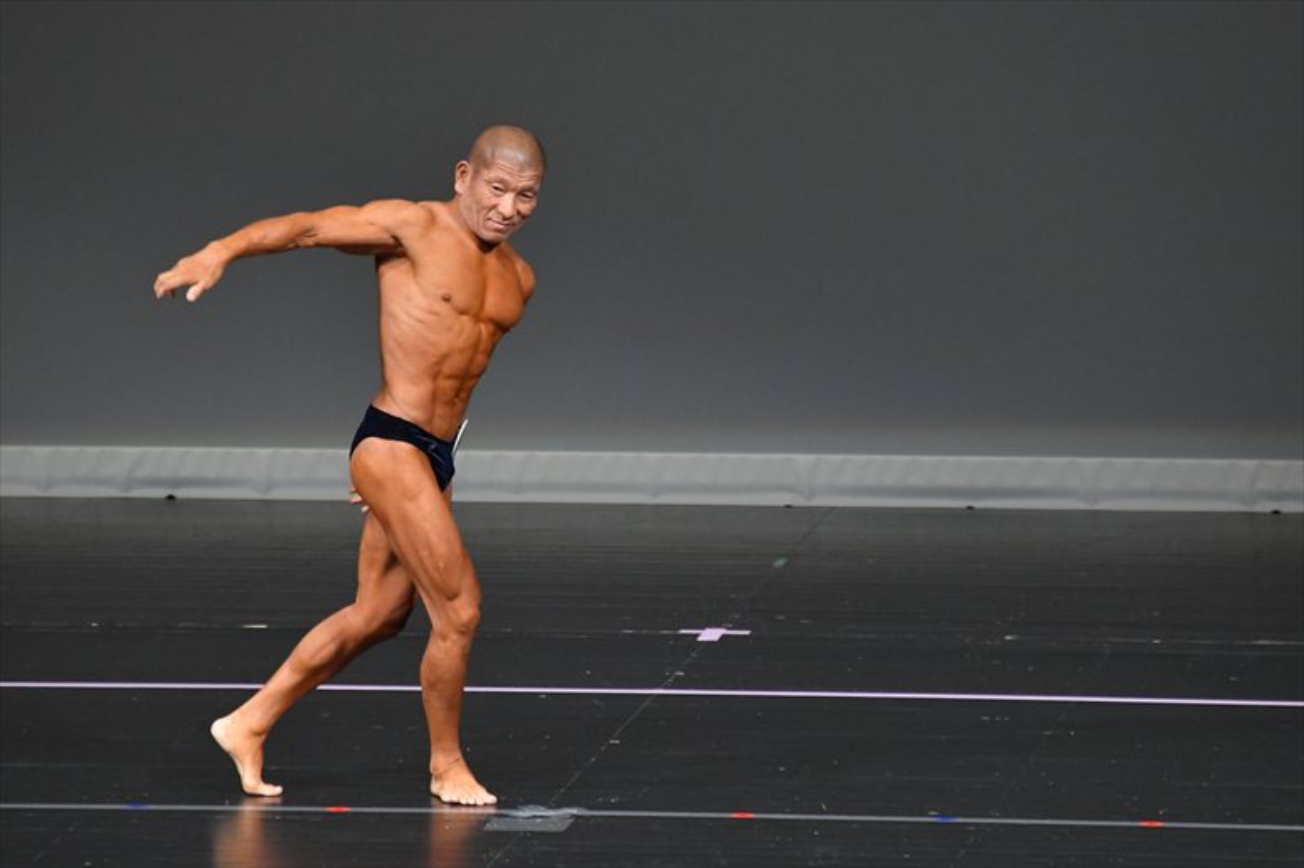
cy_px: 434
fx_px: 13577
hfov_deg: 5.5
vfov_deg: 3.7
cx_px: 652
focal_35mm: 375
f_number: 5.6
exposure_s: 1/400
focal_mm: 250
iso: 4000
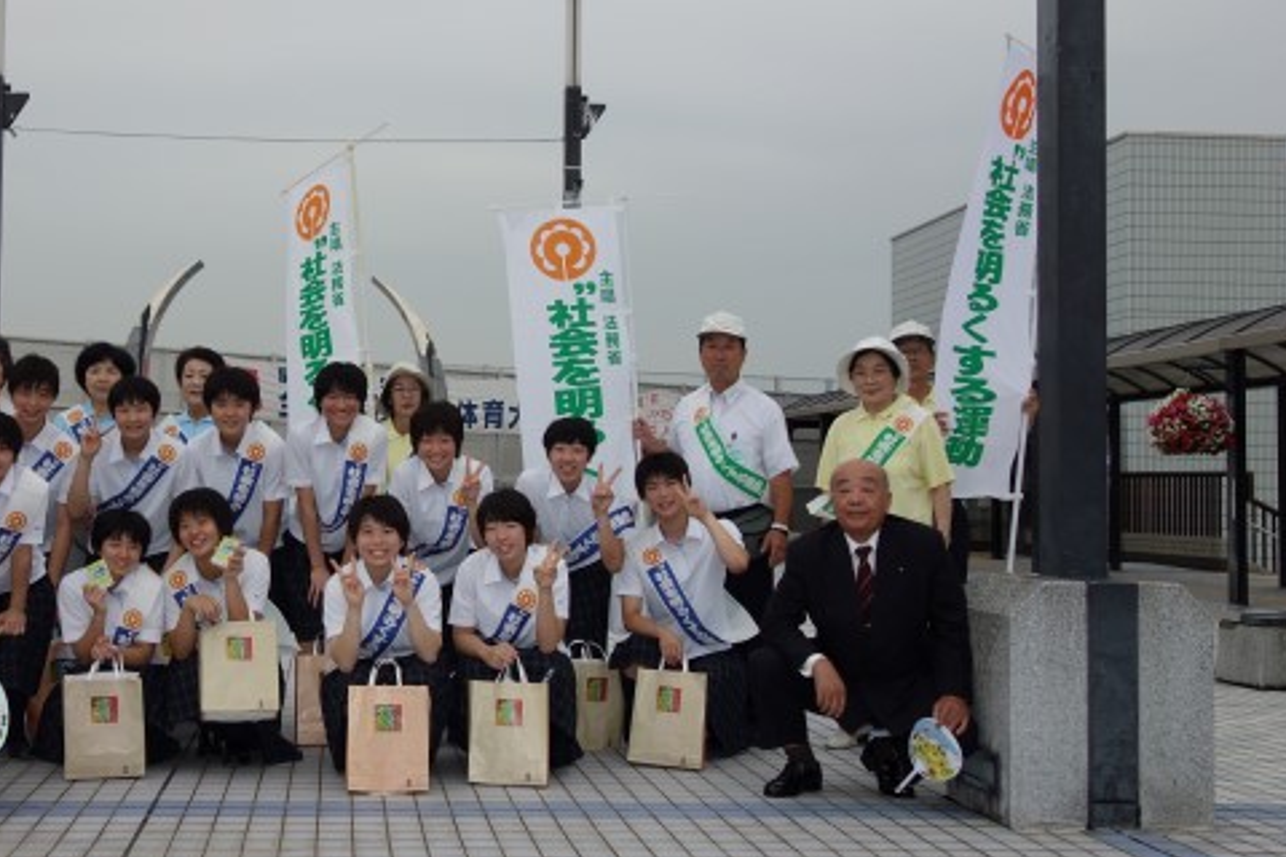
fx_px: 1500
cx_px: 378
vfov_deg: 31.9
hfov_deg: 45.3
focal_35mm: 42
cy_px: 426
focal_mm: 10.4
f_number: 2.2
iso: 125
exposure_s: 1/2000
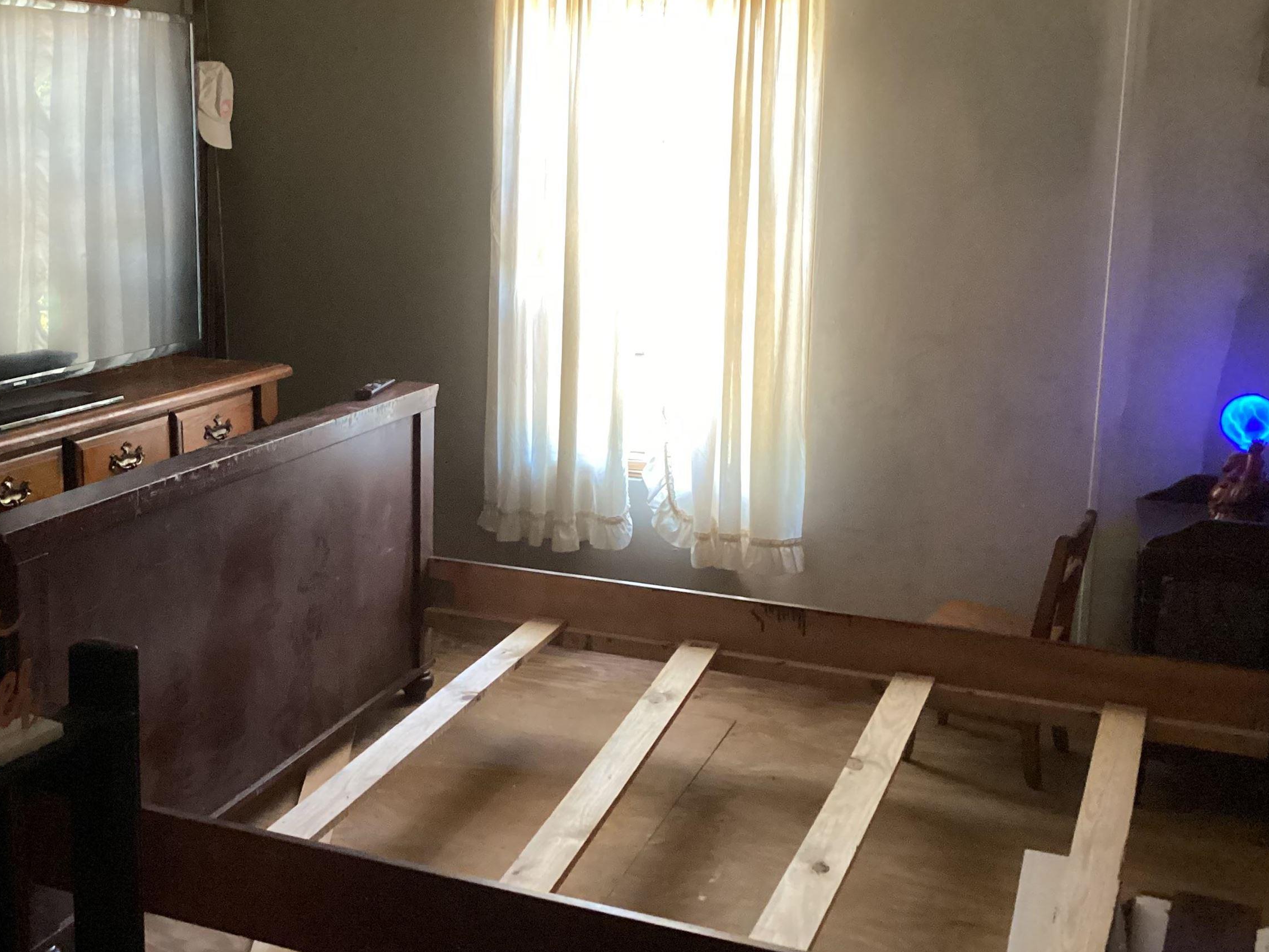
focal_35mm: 42
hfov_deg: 44.5
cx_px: 495
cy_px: 390
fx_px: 1540
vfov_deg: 34.3
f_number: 2.4
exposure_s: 1/30
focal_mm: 3.3
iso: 500
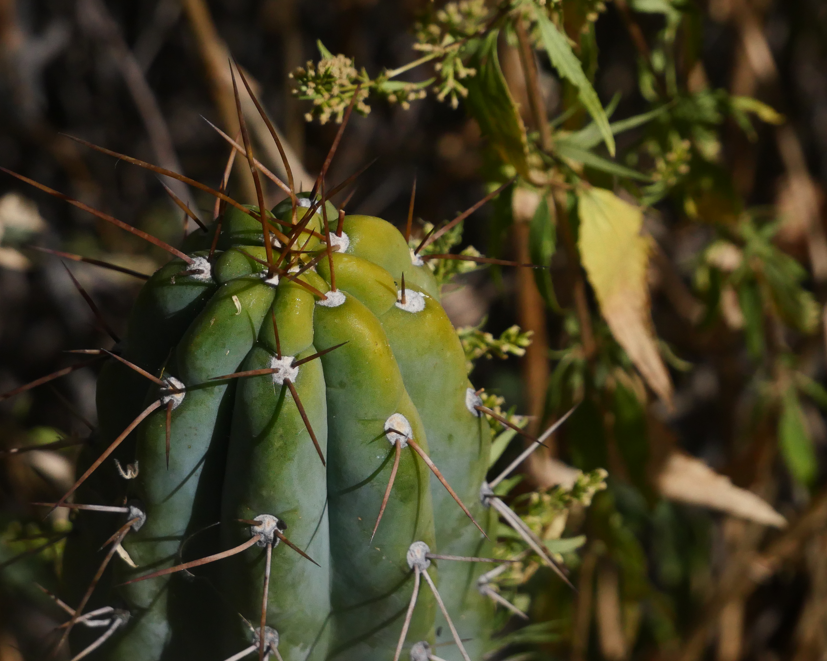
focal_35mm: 183
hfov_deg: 10.5
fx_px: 4479
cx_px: 332
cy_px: 320
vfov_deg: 8.4
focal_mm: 60
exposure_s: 1/8000
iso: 1000
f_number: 5.6
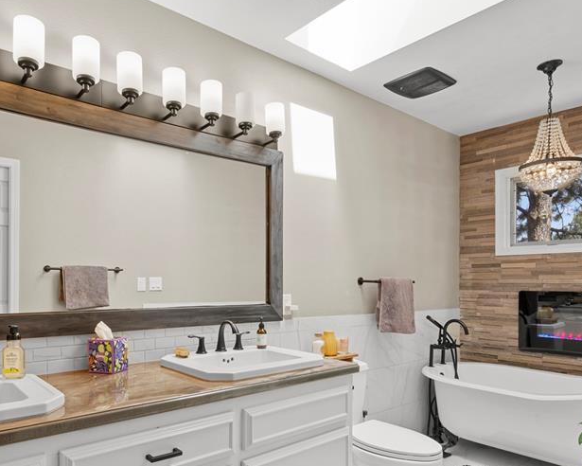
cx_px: 240
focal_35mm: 25
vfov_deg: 56.3
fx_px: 431
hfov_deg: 67.6
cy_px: 280
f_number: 11
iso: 100
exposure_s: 1/4
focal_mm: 16
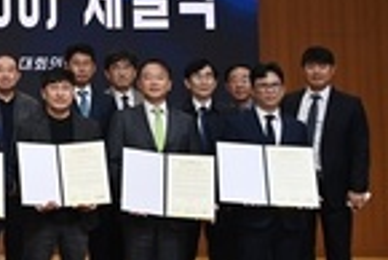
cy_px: 40
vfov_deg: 14.6
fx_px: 1003
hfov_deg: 19.5
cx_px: -166
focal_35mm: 93
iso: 800
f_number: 4.5
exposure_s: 1/200
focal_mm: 30
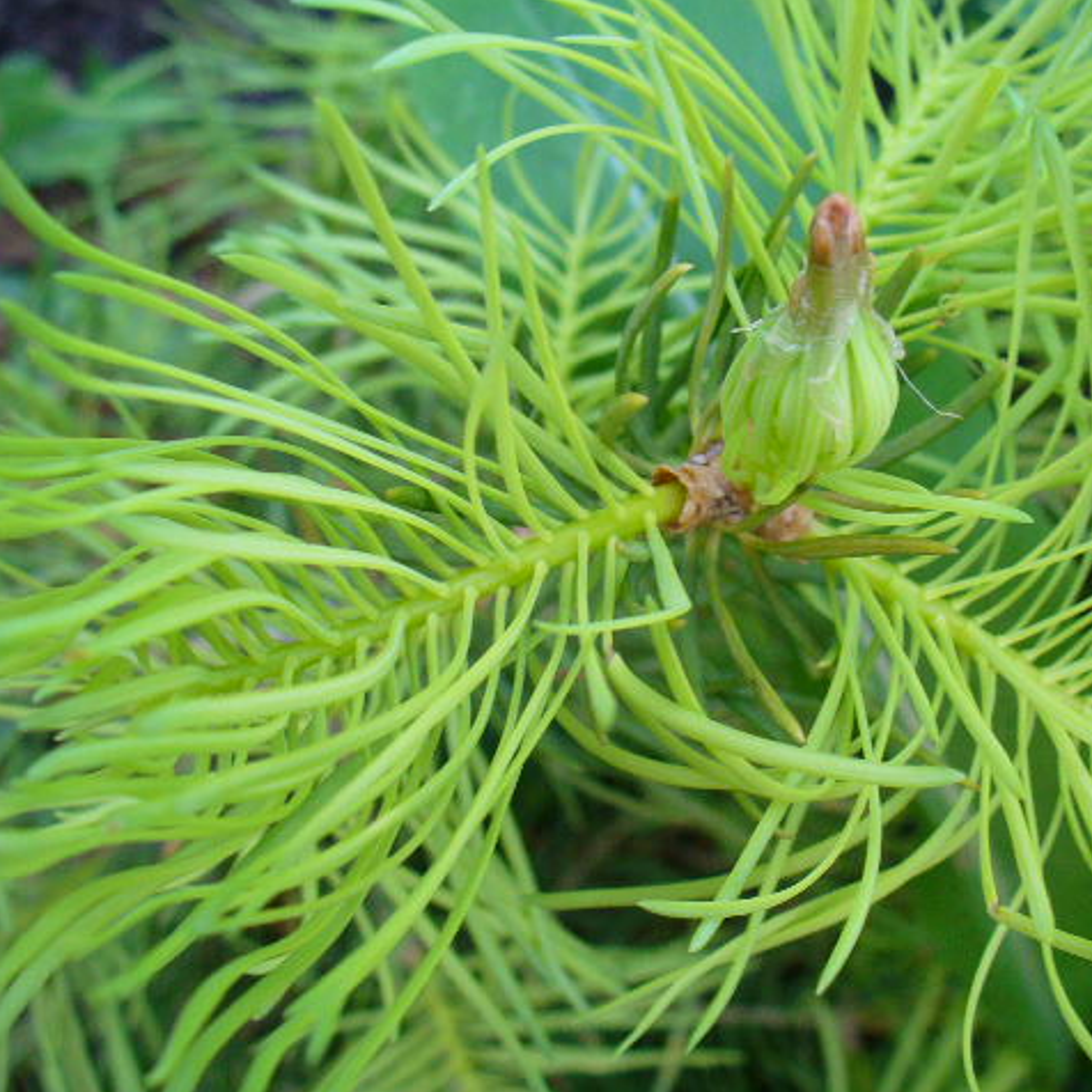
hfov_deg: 38.1
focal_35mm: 44
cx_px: 688
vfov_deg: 38.3
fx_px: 1570
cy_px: 546
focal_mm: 6.1
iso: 150
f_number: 2.8
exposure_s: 1/30
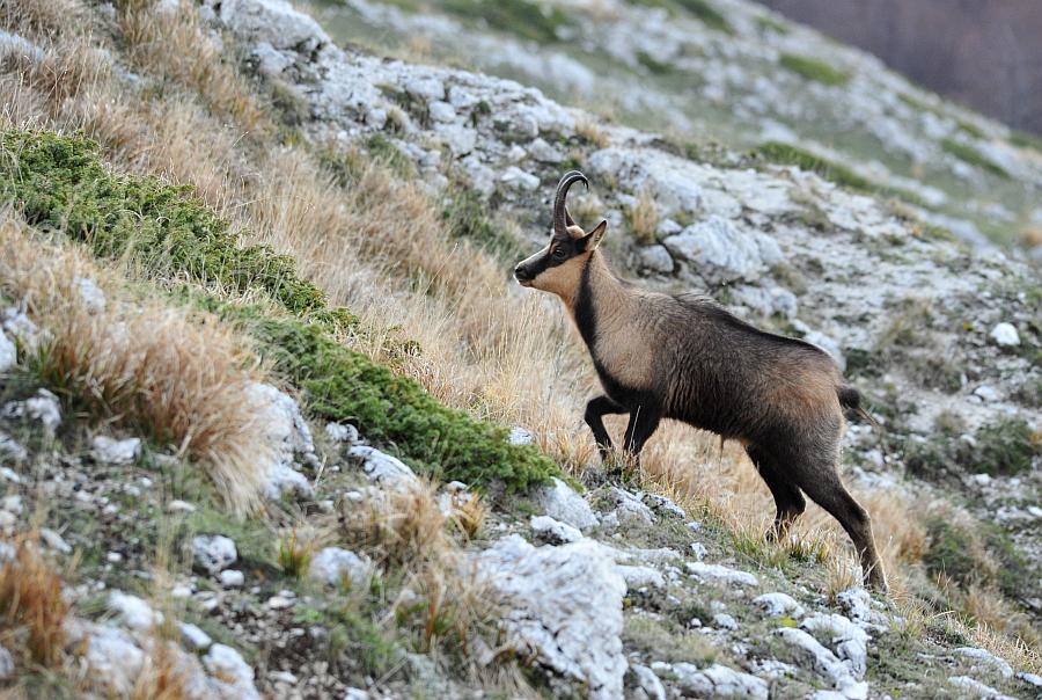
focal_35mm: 250
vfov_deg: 5.5
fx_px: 7250
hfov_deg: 8.2
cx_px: 521
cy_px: 350
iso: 1250
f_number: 7.1
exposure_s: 1/200
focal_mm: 250
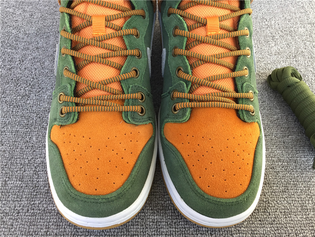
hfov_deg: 58.4
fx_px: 282
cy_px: 118
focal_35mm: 31
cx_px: 158
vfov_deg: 45.4
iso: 25
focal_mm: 3.3
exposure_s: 1/100
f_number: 2.4
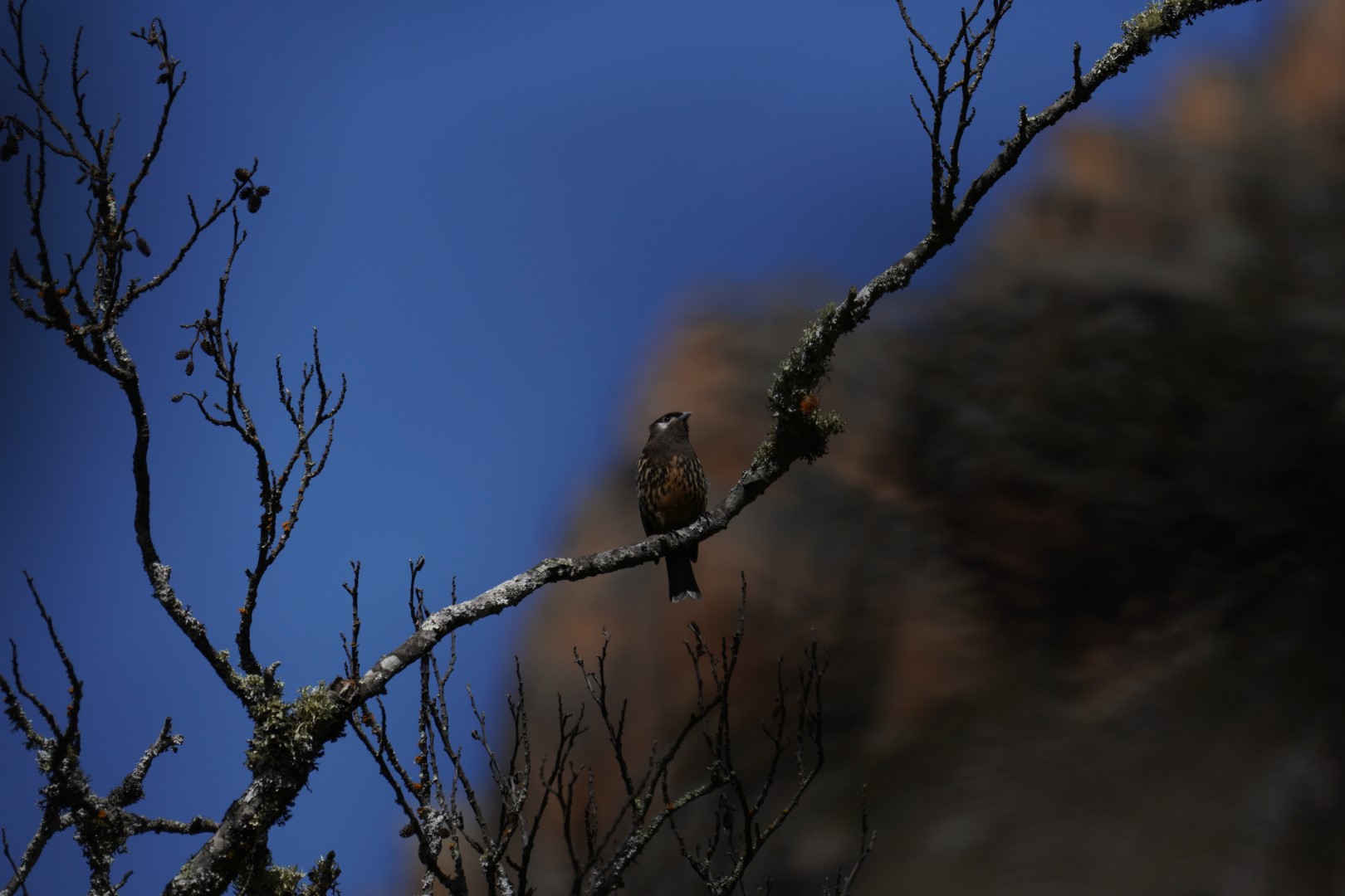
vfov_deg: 1.8
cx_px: 672
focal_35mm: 750
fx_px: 28019
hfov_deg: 2.7
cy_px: 448
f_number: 8
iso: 100
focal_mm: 500
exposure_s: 1/800
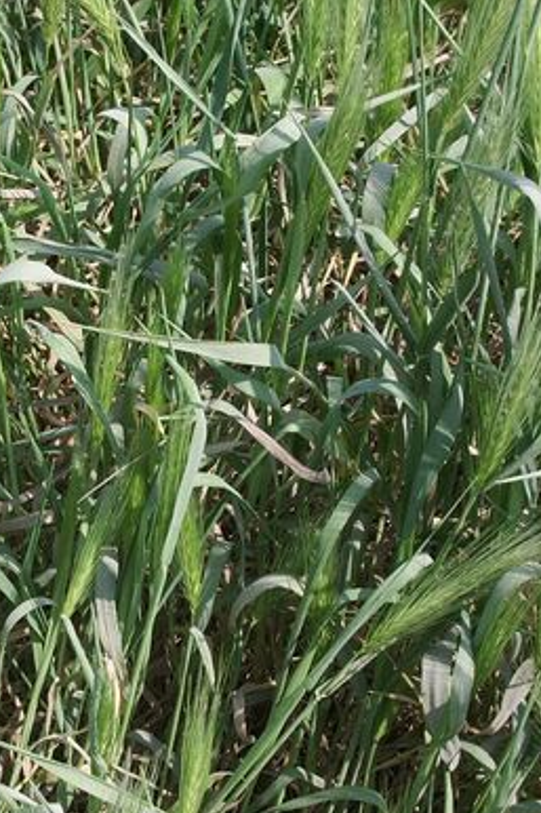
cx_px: 74
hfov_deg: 12.7
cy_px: 499
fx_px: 2414
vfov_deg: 19.1
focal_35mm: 107
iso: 50
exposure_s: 1/200
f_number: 5.6
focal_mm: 10.2
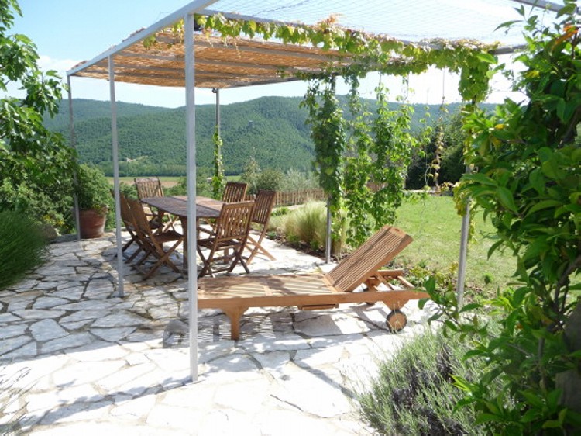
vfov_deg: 49.7
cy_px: 218
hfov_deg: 63.5
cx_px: 290
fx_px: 470
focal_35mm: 28
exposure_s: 1/500
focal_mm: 4.7
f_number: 3.3
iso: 100
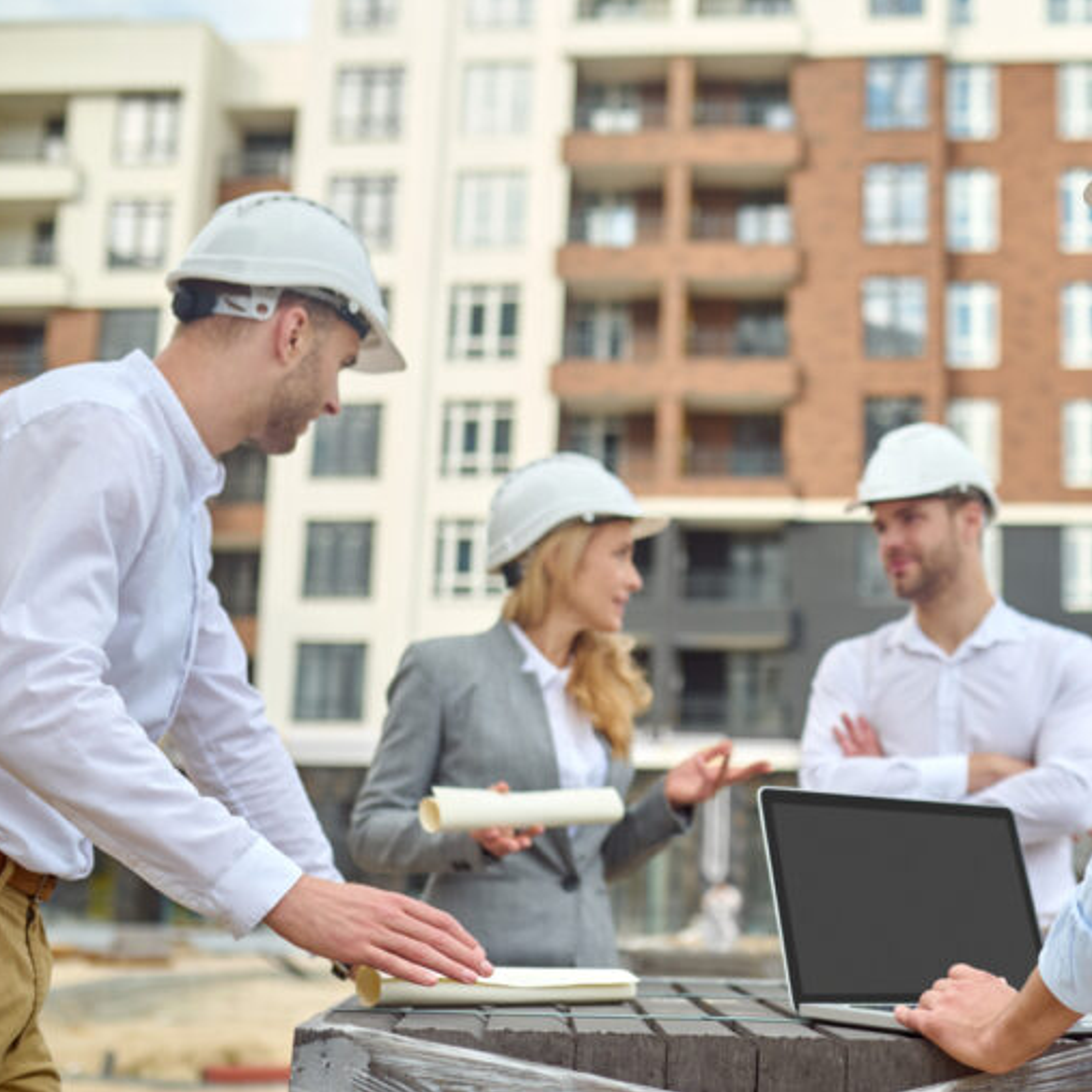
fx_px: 1606
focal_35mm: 45
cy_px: 544
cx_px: 767
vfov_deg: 37.6
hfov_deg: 37.0
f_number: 2.5
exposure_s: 1/2500
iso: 320
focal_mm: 35
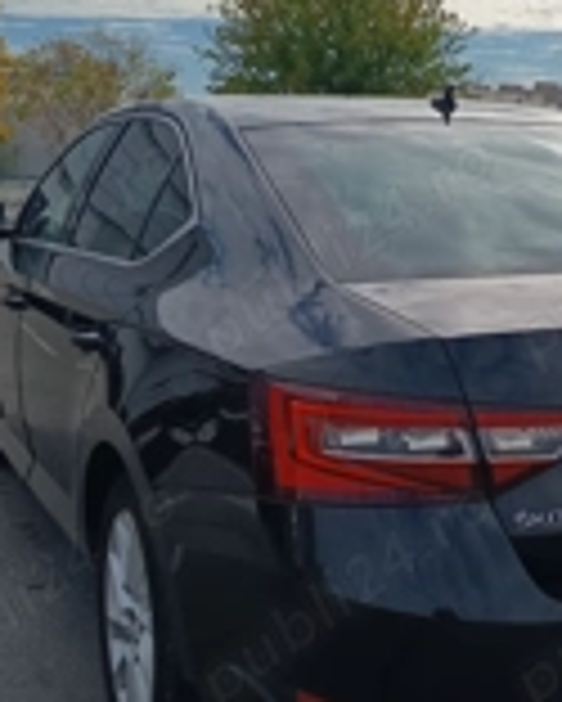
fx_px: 1246
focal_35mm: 60
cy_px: 324
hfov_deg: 24.7
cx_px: 504
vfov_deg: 31.4
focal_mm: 5.27
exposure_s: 1/1186
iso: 51
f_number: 1.7
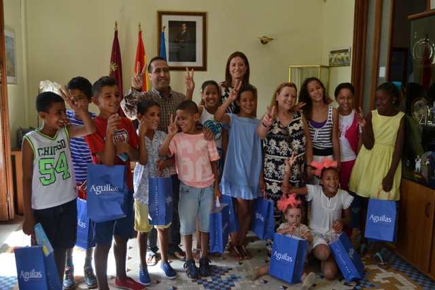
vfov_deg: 40.0
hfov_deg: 57.2
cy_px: 145
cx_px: 218
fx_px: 399
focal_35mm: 33
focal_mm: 22
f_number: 4.5
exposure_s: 1/80
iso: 400
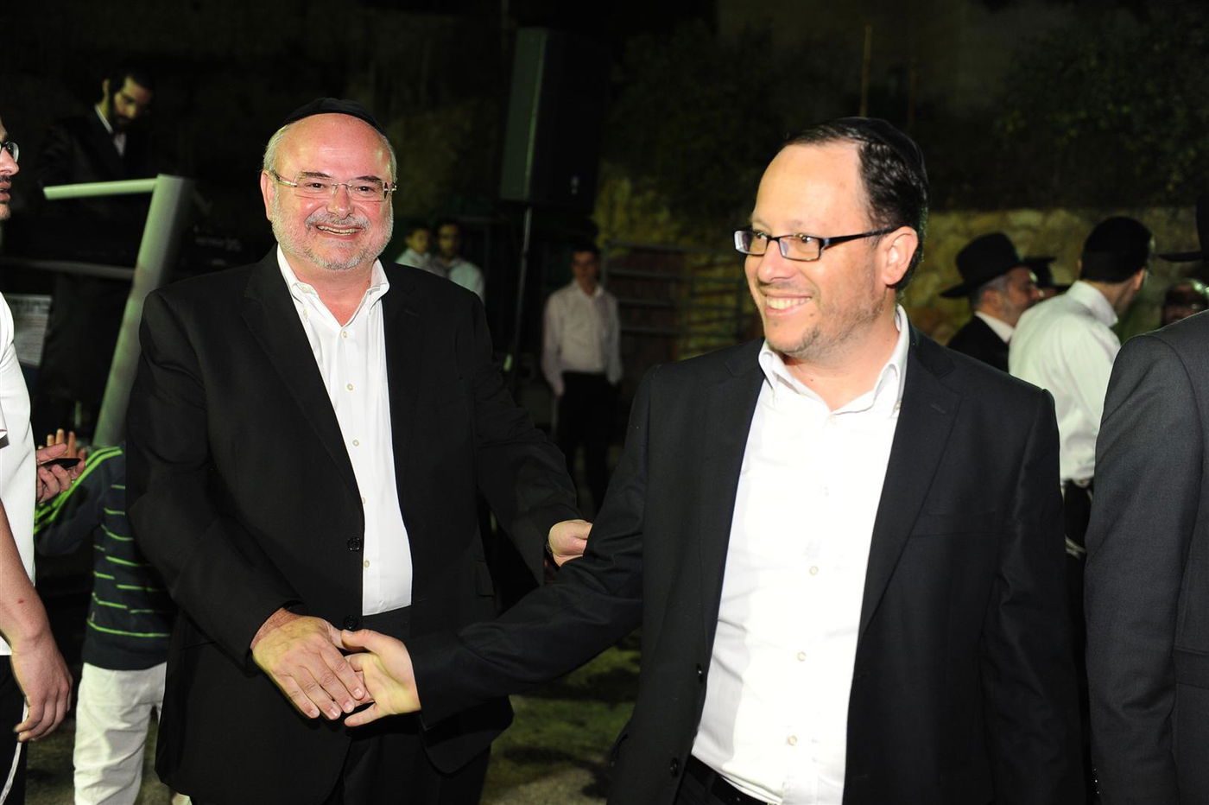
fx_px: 1276
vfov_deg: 35.0
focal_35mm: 38
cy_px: 402
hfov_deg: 50.7
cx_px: 604
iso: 1250
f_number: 3.2
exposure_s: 1/125
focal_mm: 38
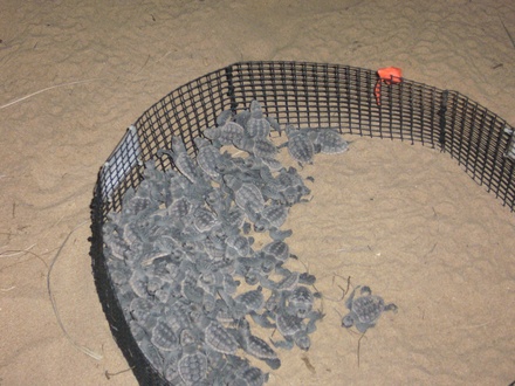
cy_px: 193
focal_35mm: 66
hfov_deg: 29.4
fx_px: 982
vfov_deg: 22.3
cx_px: 258
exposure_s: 1/30
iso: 320
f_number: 3.9
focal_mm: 10.9
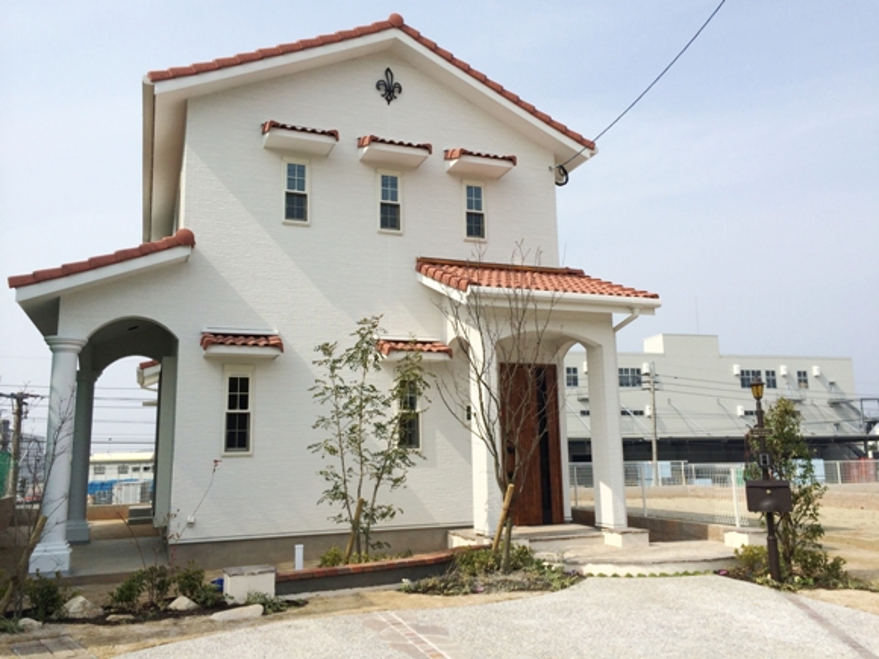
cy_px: 330
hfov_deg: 60.0
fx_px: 762
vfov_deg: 46.8
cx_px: 440
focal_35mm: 30
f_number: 2.2
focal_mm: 4.12
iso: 40
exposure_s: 1/3165
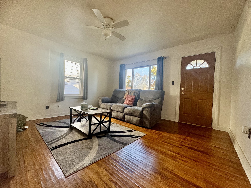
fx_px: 102
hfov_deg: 102.1
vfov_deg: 85.7
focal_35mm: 14
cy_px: 94
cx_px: 126
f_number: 2.2
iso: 160
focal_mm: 2.22
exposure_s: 1/120
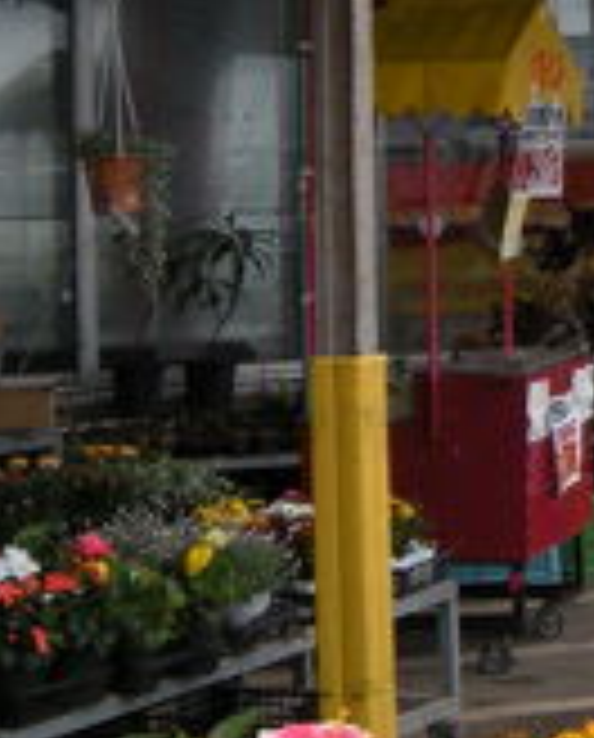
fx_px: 2956
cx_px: 1058
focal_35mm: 135
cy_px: -25
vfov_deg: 14.0
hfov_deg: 10.8
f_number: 3.8
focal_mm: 5.9
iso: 64
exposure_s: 1/230
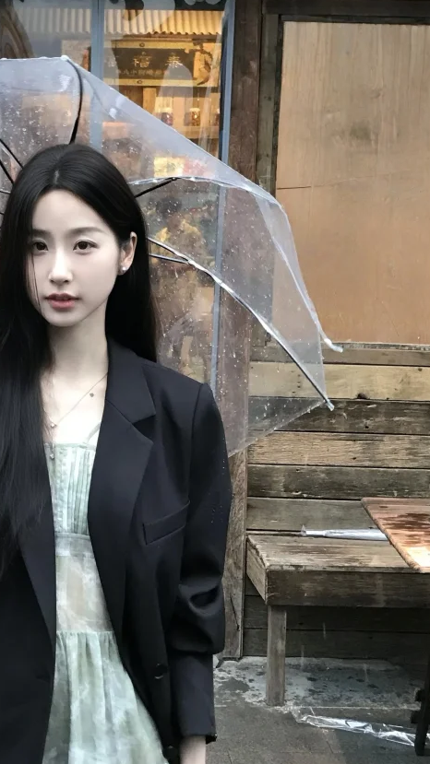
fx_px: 1075
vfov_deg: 39.0
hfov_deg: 22.2
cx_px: 64
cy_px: 311
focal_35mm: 53
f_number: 1.8
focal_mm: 3.99
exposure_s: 1/24
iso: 40
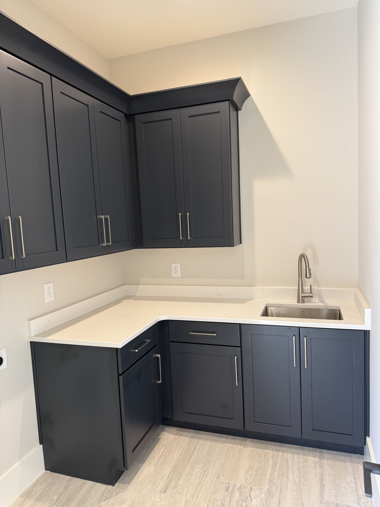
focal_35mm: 24
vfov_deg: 71.6
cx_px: 190
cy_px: 254
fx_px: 351
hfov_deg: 56.8
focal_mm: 6.76
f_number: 1.78
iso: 125
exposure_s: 1/60
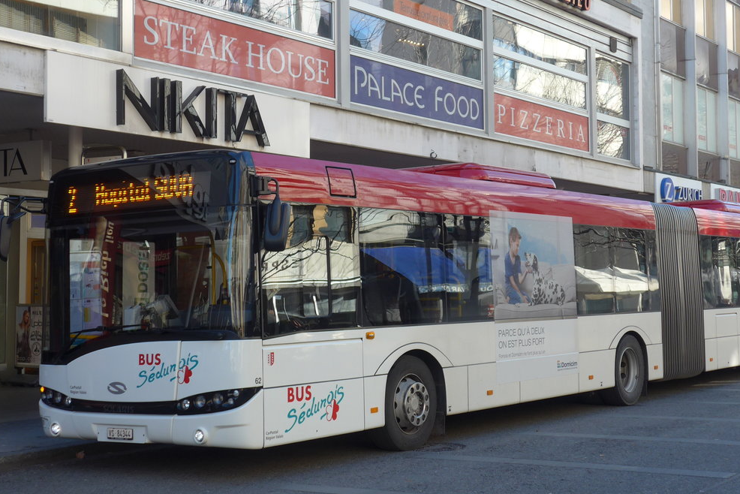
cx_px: 418
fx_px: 1275
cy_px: 207
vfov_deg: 21.9
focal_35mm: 62
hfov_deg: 32.3
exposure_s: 1/250
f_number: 3.2
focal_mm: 10.1
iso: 100
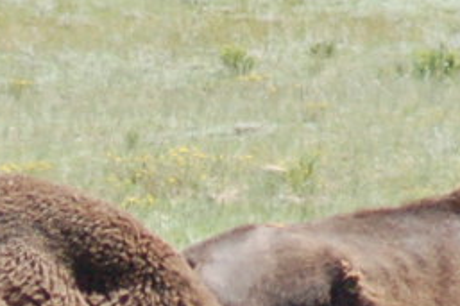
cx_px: 34
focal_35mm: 2629
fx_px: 33570
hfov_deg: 0.8
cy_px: 506
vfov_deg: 0.5
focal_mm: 300
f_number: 7.1
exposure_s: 1/800
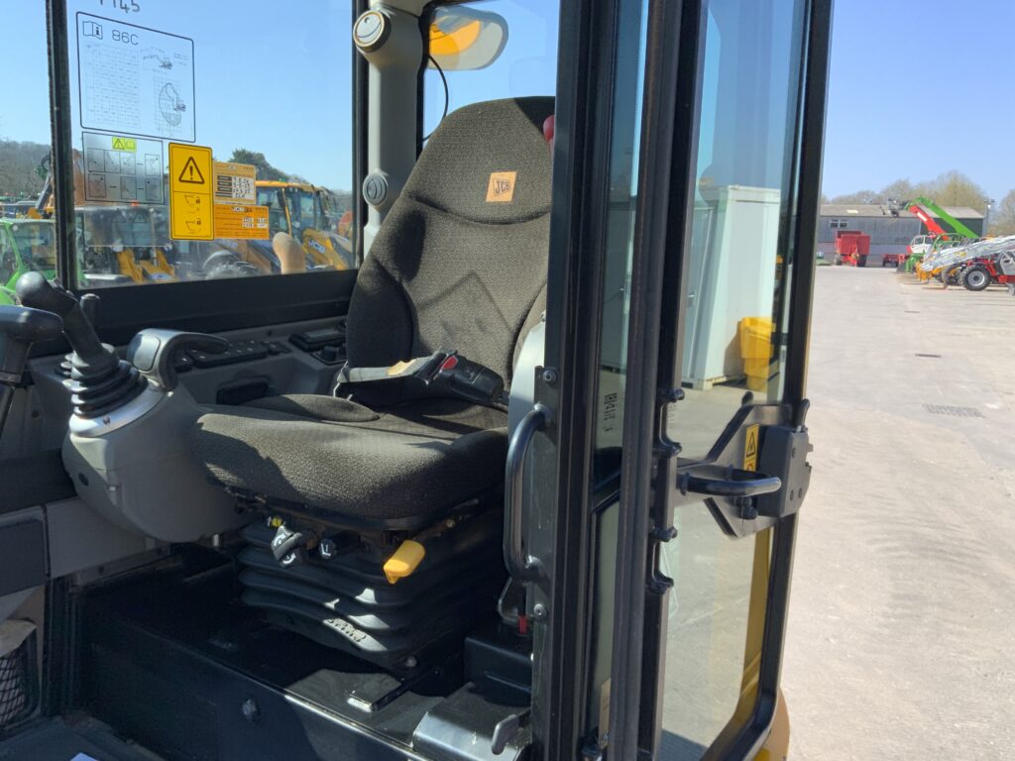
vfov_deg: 48.2
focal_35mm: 29
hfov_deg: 61.7
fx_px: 850
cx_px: 508
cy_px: 380
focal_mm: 3
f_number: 1.8
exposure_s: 1/759
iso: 16
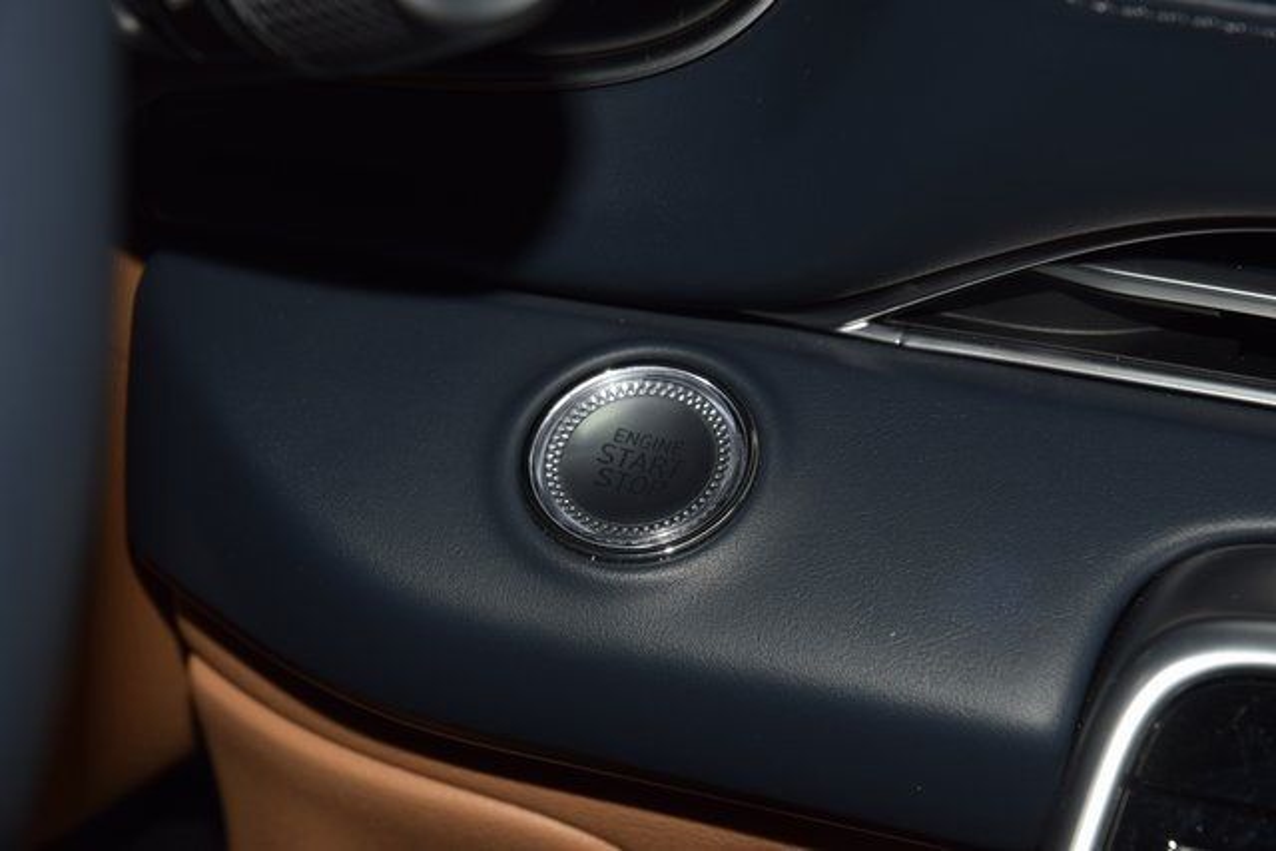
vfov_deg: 13.0
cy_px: 426
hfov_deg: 19.5
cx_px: 638
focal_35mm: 105
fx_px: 3722
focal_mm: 70
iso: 100
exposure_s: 1/125
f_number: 8
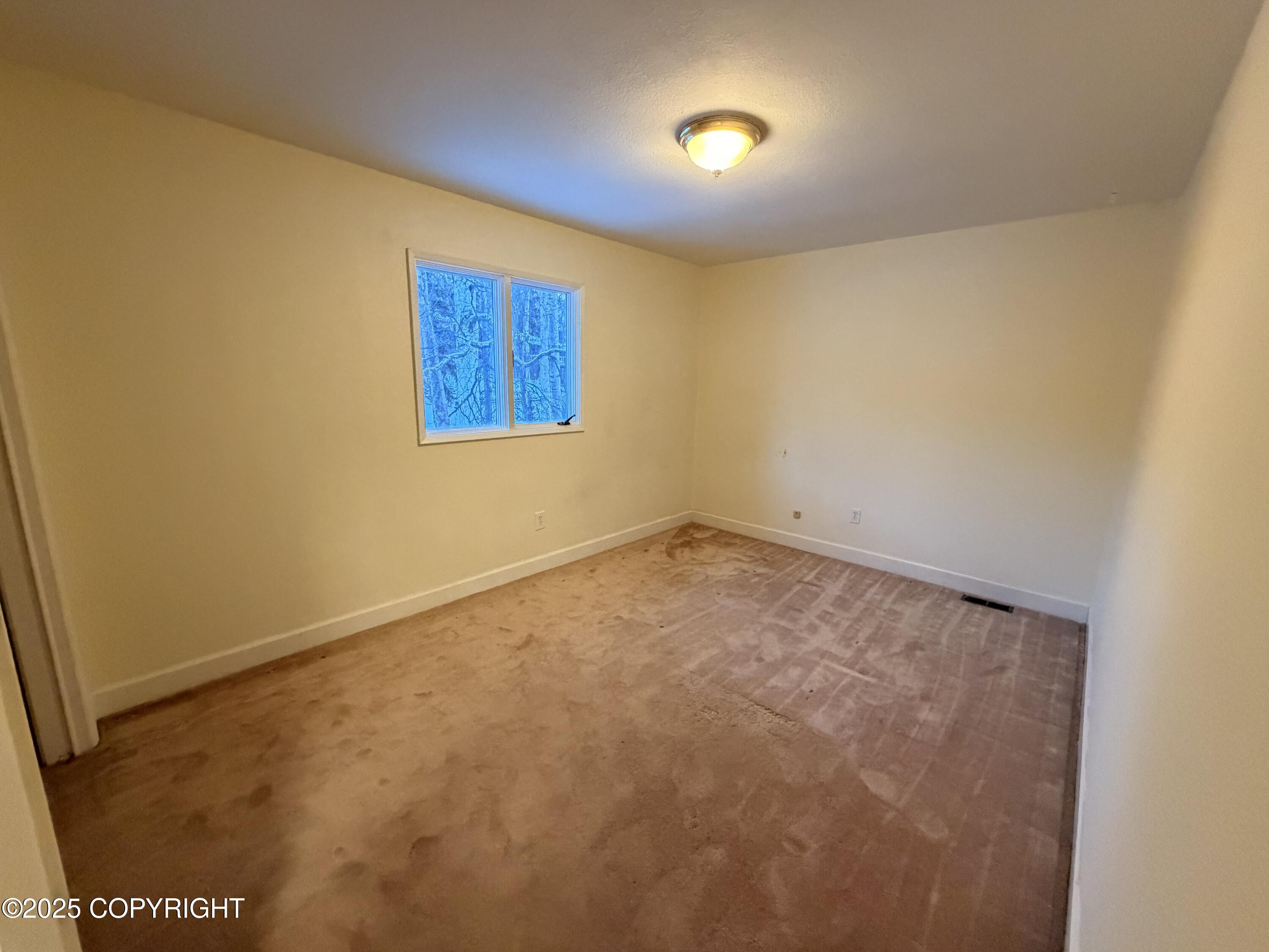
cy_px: 476
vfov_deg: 85.7
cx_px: 634
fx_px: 513
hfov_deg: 102.1
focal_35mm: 14
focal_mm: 2.22
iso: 640
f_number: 2.2
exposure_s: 1/60
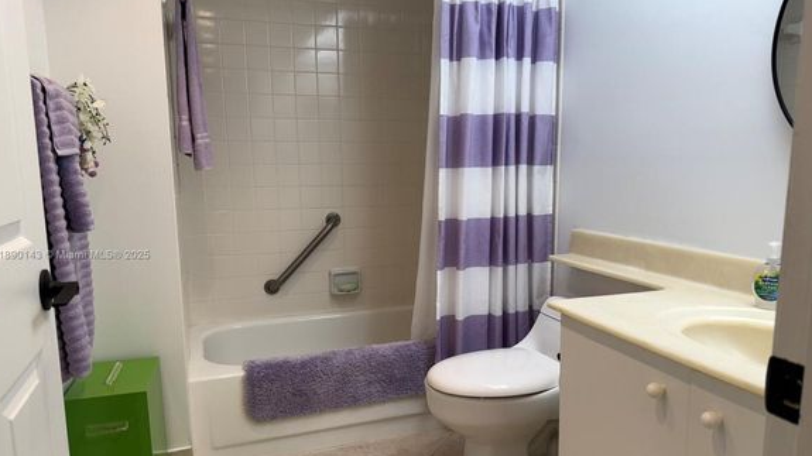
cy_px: 256
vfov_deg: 42.8
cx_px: 401
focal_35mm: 27
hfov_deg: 69.9
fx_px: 581
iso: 50
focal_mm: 6.76
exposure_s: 1/131
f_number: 1.78
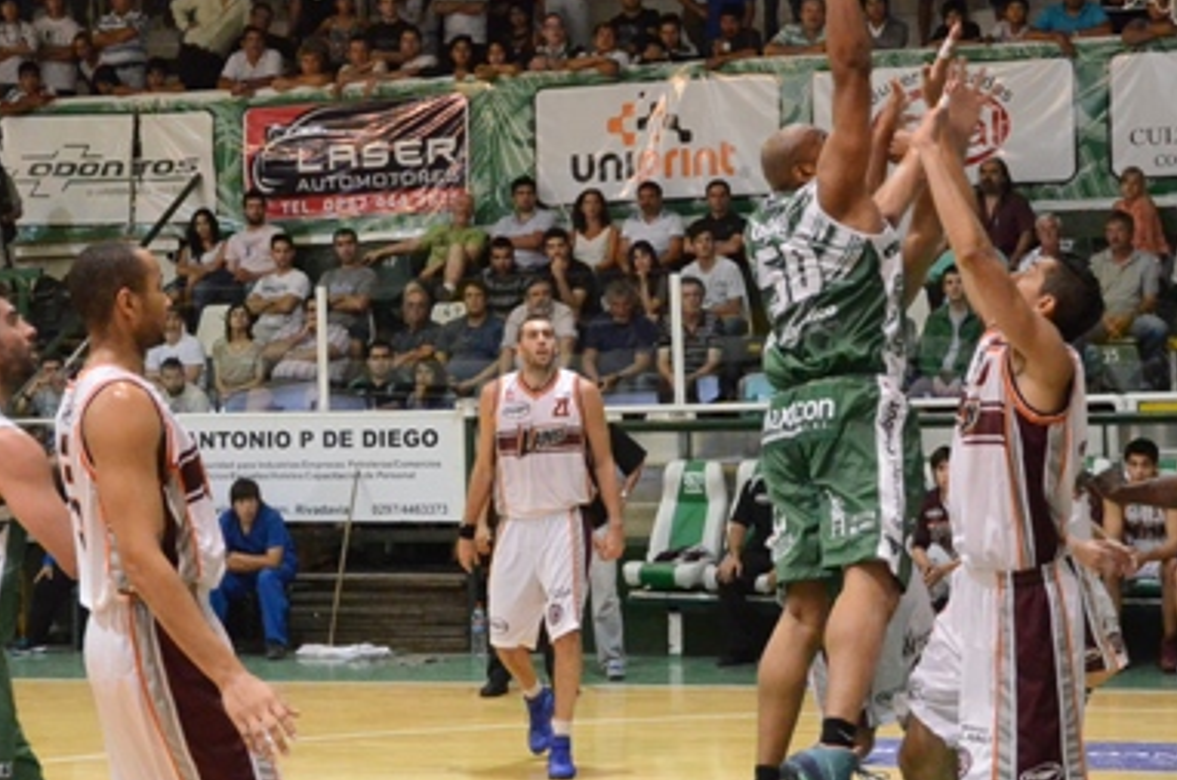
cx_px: 641
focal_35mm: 88
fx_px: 2871
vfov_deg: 15.5
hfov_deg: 23.2
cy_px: 314
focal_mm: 28
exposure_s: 1/200
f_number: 5
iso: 5000
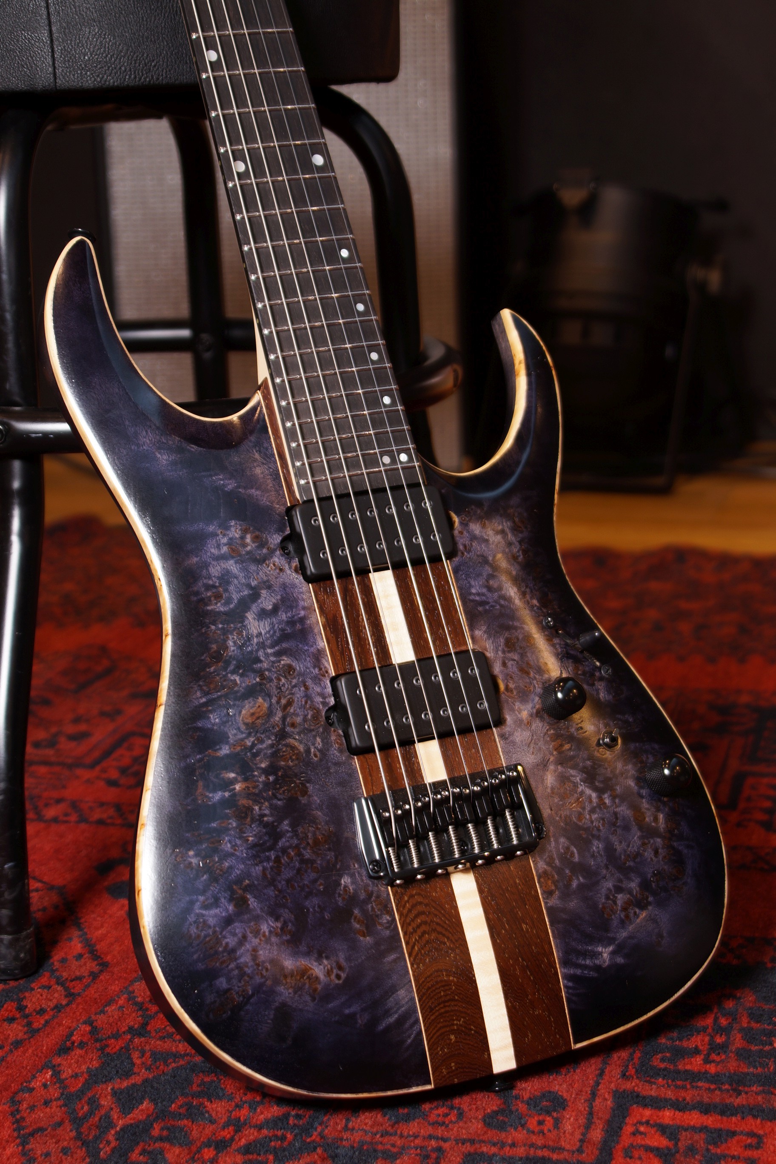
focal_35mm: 68
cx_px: 388
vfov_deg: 29.9
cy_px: 582
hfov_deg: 20.2
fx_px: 2182
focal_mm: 45
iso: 100
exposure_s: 1/13
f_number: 5
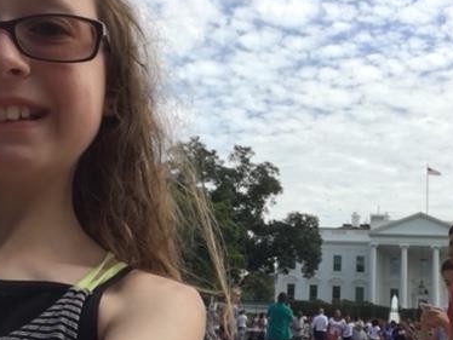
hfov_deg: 36.0
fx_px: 694
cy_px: 201
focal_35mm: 53
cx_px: 274
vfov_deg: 27.5
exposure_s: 1/938
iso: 32
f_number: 2.2
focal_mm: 2.65
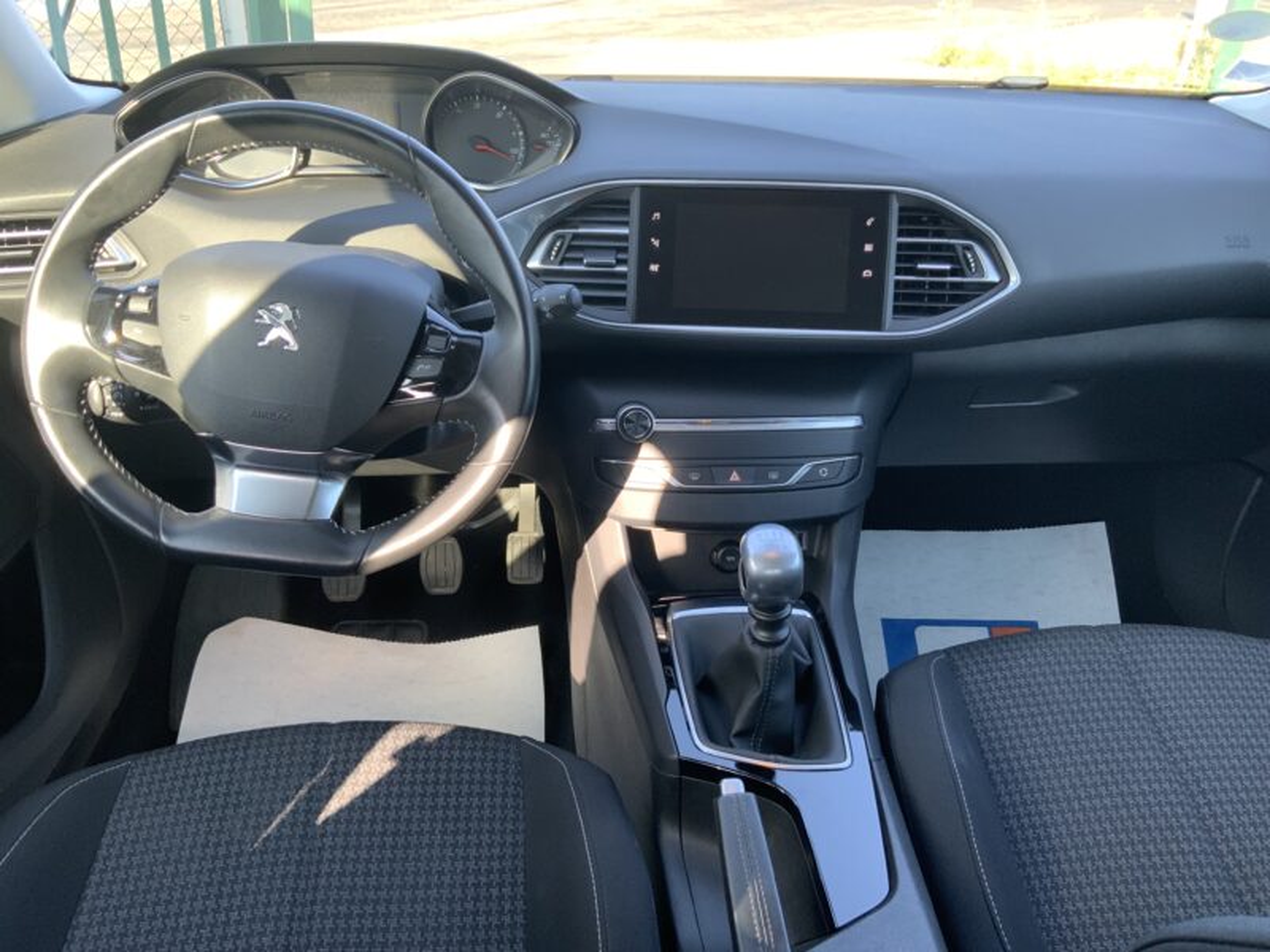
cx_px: 635
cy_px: 476
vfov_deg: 48.2
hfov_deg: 61.7
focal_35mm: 29
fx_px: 1064
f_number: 1.8
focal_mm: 3
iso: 64
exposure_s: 1/122
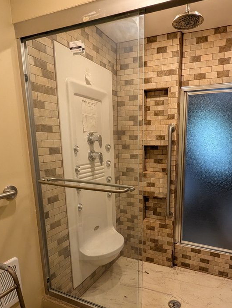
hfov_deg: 62.9
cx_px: 141
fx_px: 187
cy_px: 175
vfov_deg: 78.5
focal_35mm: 21
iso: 345
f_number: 2.2
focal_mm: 1.95
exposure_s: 1/120
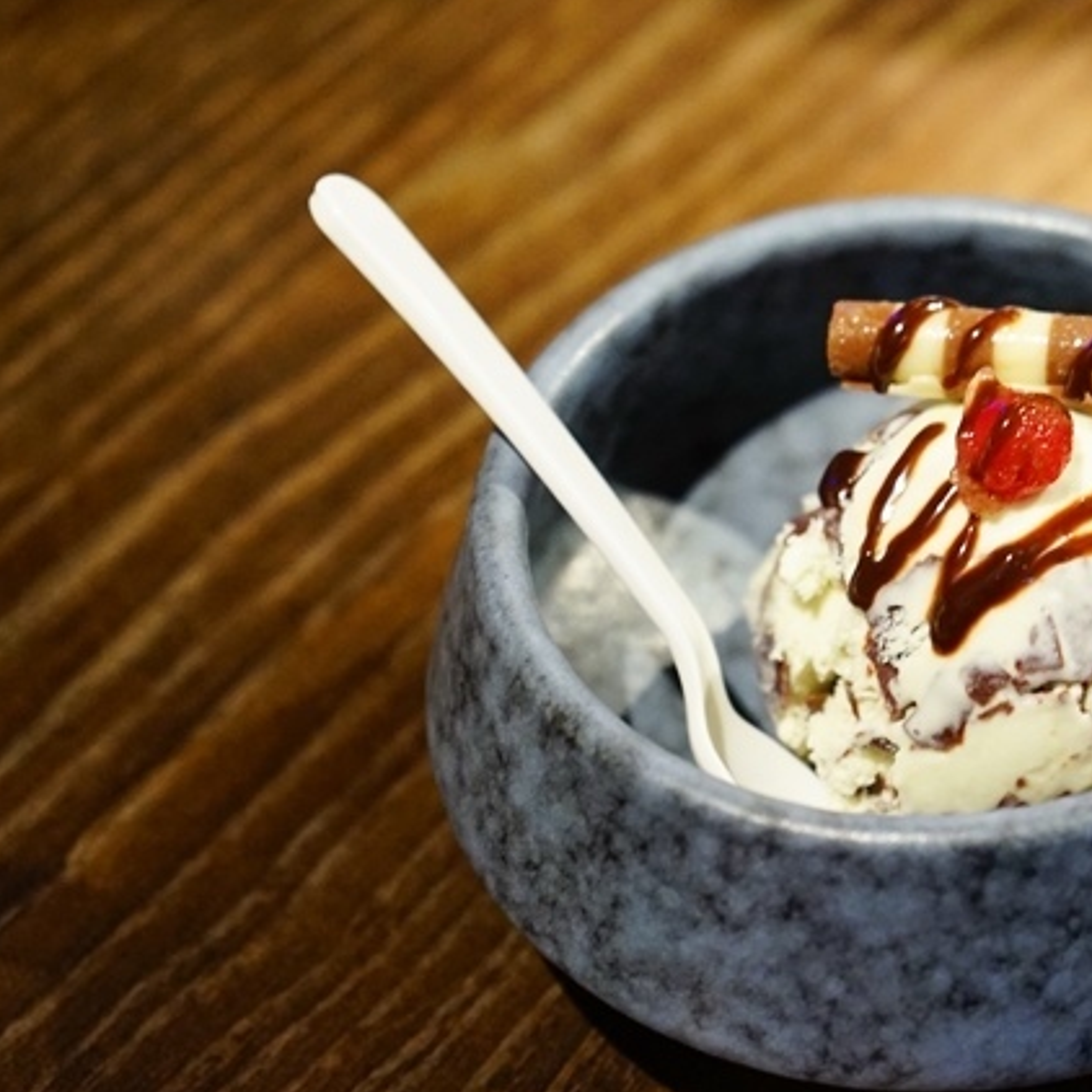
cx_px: 970
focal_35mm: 79
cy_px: 506
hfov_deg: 21.5
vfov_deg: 21.9
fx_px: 2820
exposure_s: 1/60
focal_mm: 49
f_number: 4.5
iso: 4000
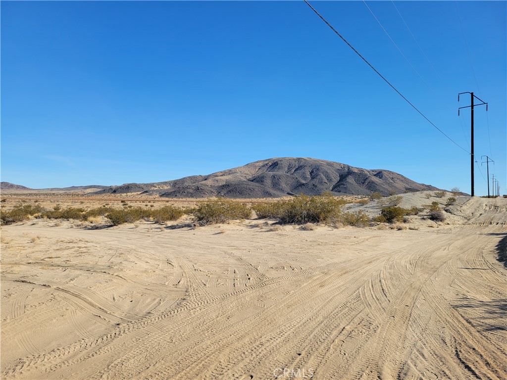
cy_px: 190
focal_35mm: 26
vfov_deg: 53.1
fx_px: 381
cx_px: 254
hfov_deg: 67.3
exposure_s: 1/2686
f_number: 1.8
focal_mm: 5.4
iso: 40
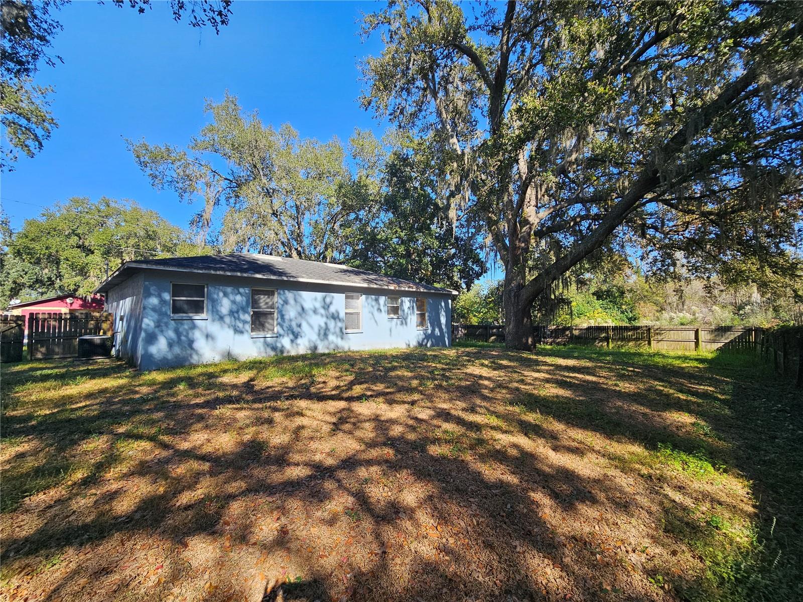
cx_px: 402
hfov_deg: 106.2
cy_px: 301
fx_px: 302
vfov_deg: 89.9
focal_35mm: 13
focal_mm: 2.2
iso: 64
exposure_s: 1/836
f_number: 2.2
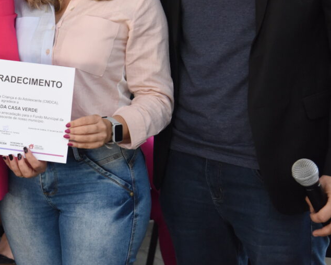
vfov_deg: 12.2
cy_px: 24
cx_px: -15
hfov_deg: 15.1
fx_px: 1224
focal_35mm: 125
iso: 2500
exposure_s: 1/250
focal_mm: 55
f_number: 4
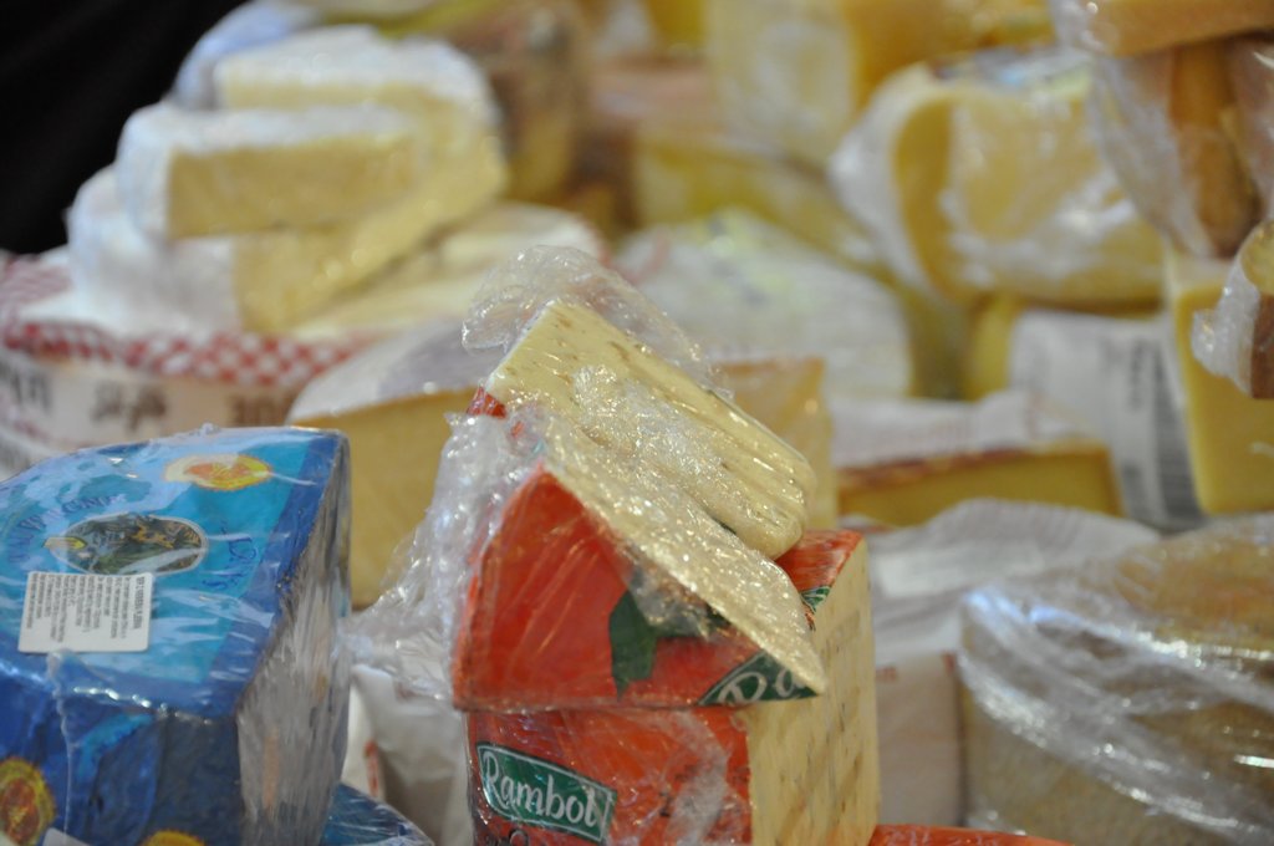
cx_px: 637
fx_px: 5567
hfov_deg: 13.1
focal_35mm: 158
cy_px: 423
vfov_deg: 8.7
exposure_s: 1/40
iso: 2000
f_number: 5.6
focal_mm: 105
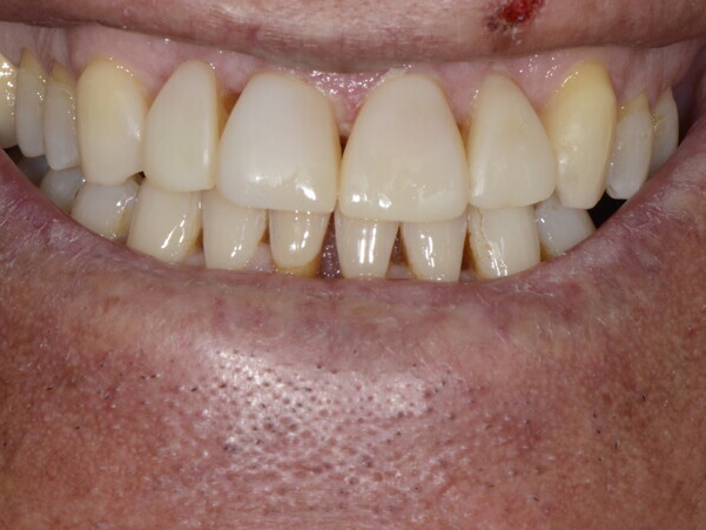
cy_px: 197
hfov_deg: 13.1
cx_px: 379
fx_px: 3080
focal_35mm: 151
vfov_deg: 9.8
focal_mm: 105
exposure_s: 1/250
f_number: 40
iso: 2500
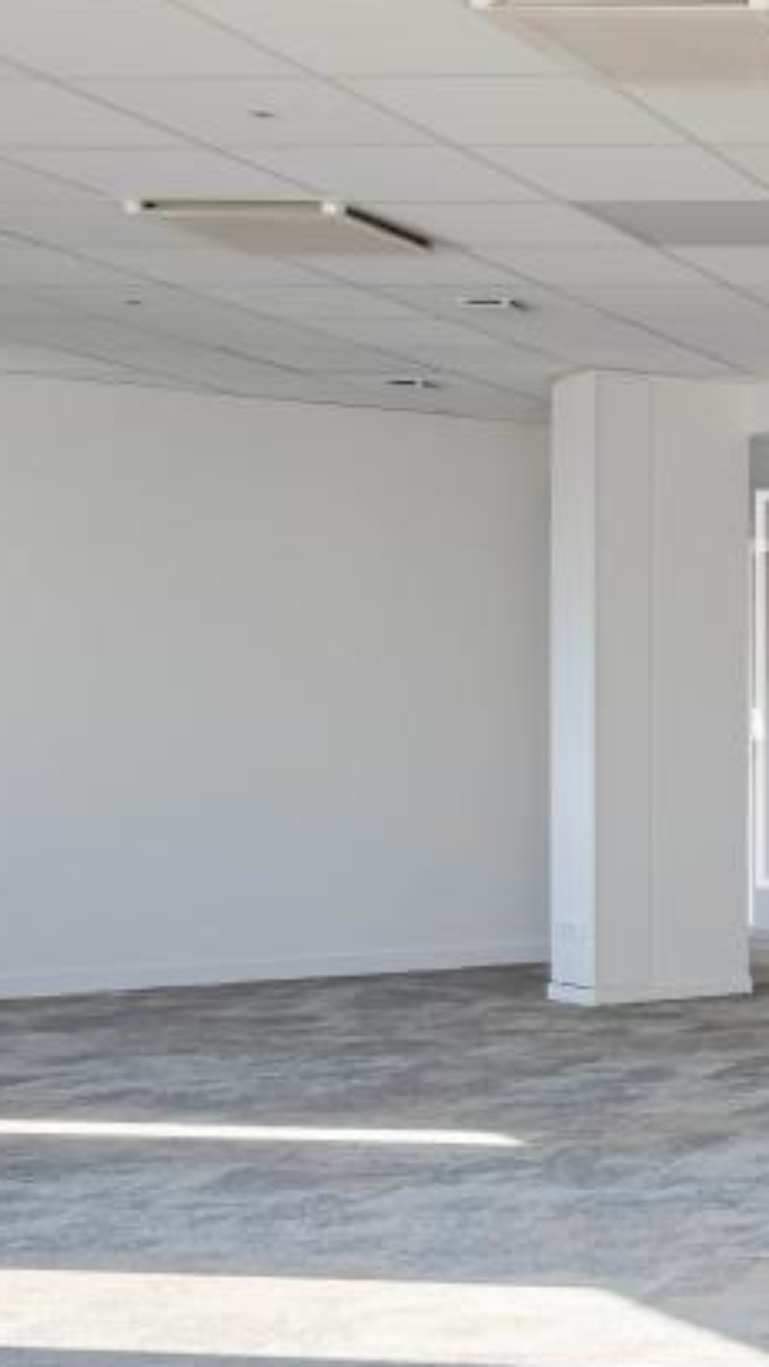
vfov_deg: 35.4
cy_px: 690
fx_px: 2139
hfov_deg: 14.8
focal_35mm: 59
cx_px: 1719
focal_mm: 12
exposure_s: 1/40
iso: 200
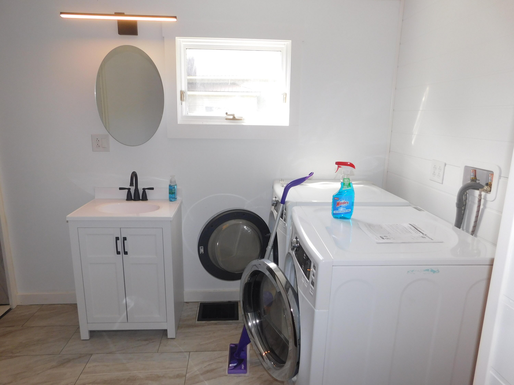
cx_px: 257
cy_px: 192
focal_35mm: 23
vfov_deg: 58.9
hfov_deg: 73.9
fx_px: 342
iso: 125
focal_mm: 4
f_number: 3
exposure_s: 1/100
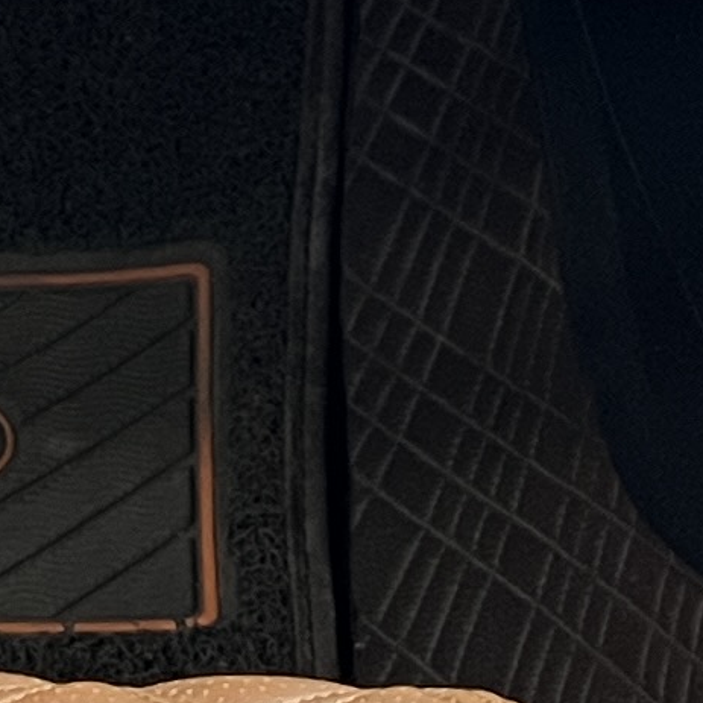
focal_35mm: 200
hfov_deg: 8.7
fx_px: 4595
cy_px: -544
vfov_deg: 8.4
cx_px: 141
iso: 400
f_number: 1.5
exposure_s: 1/50
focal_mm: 5.7
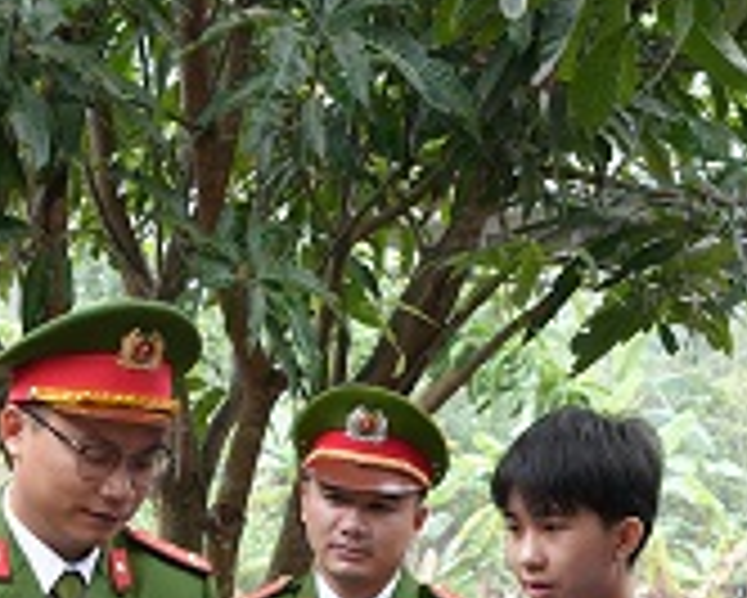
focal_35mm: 132
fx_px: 2920
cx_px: 508
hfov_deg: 14.5
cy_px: 767
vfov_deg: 11.4
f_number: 4
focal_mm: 24
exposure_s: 1/60
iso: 400
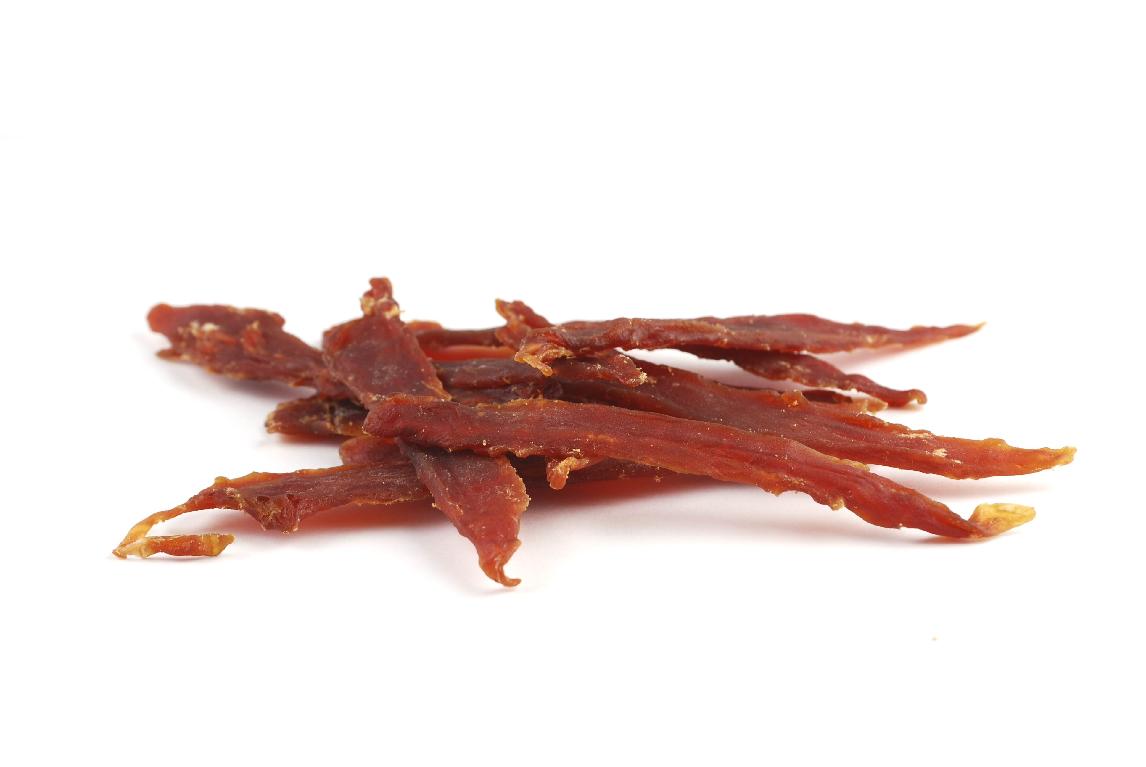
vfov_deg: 11.5
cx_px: 573
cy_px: 384
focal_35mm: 120
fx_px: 3825
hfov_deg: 17.0
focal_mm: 80
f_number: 11
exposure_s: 1/15
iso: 100
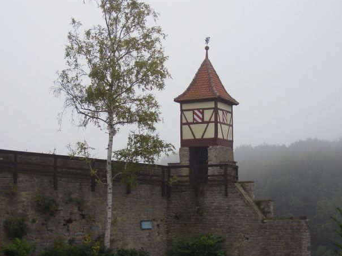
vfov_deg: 22.6
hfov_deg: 29.8
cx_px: 172
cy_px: 140
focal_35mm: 65
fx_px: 642
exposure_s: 1/100
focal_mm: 8.2
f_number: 3.1
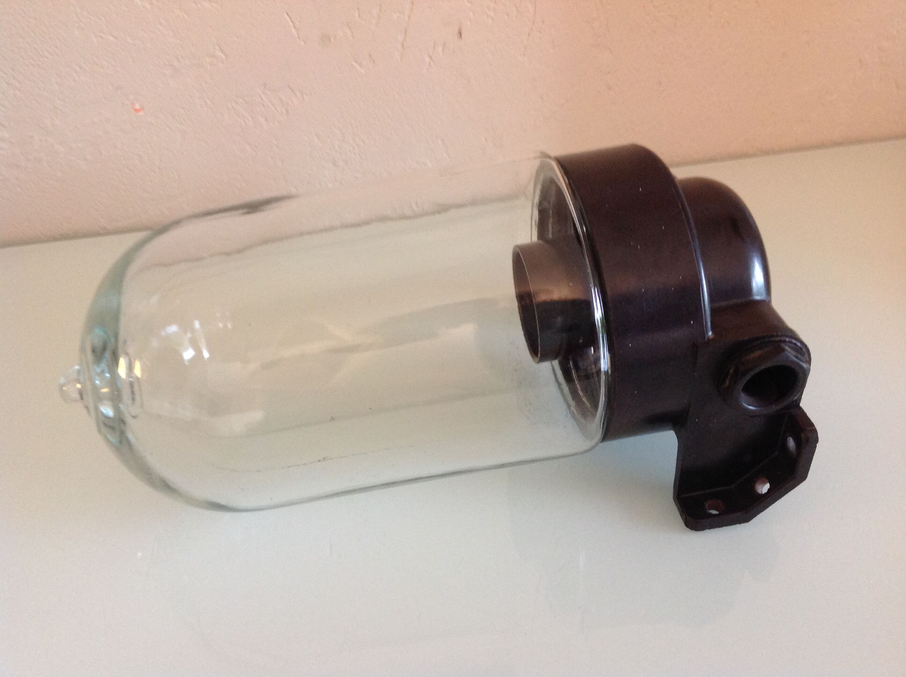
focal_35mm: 35
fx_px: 915
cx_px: 453
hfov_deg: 52.7
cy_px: 338
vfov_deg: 40.6
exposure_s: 1/15
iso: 200
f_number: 2.4
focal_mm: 4.28
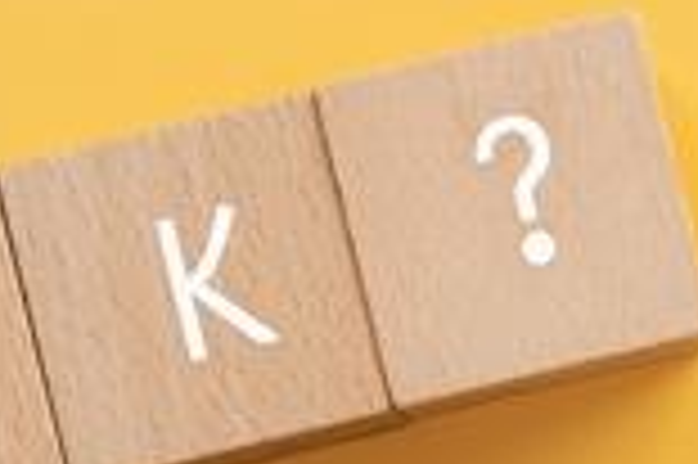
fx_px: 3808
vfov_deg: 6.9
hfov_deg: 10.4
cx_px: 630
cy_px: 583
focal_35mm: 197
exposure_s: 1/8
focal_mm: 60.8
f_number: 11
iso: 100
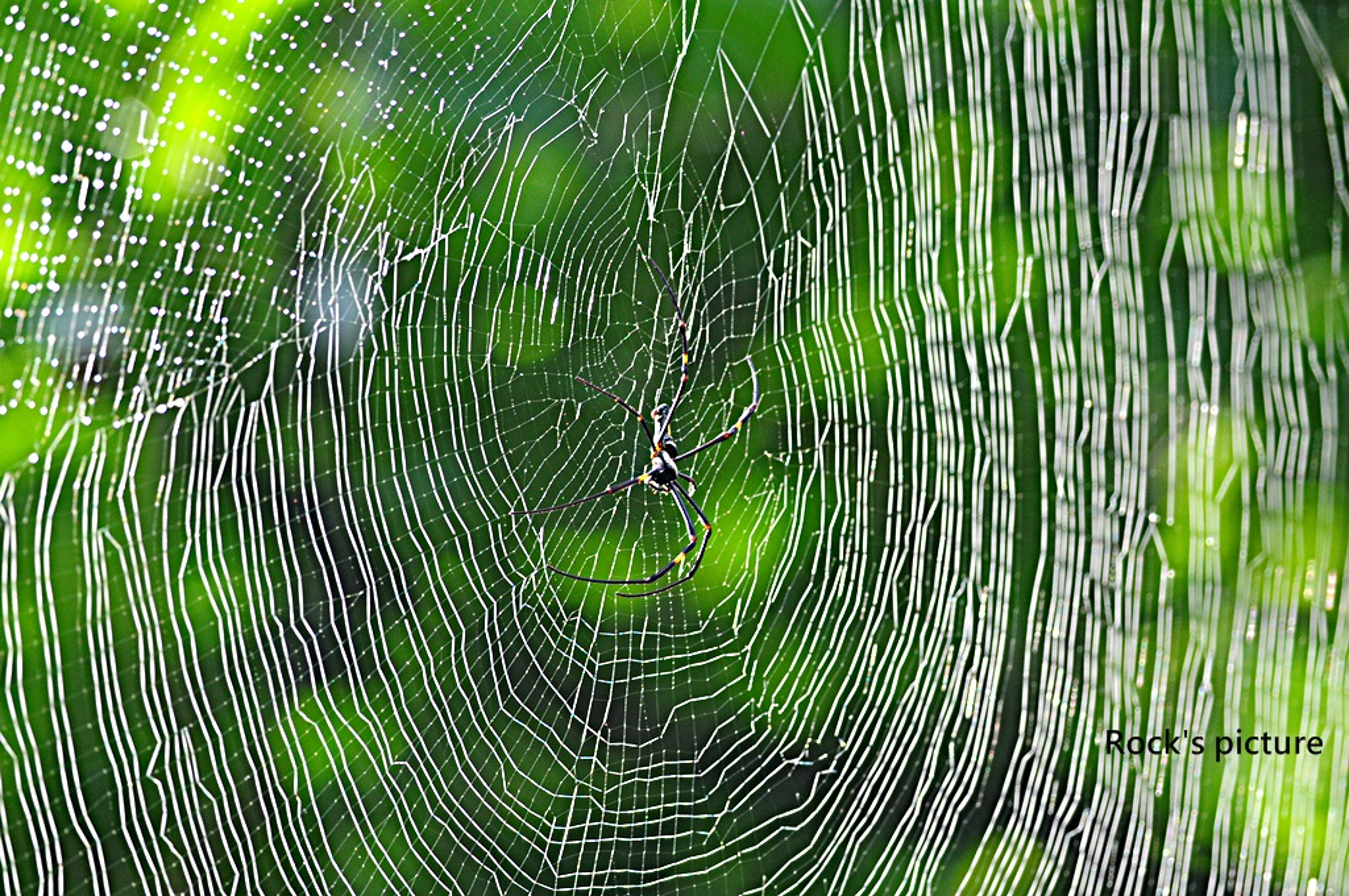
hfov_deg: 4.6
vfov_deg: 3.0
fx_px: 16841
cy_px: 448
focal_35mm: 450
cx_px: 674
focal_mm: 300
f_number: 5
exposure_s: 1/320
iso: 640
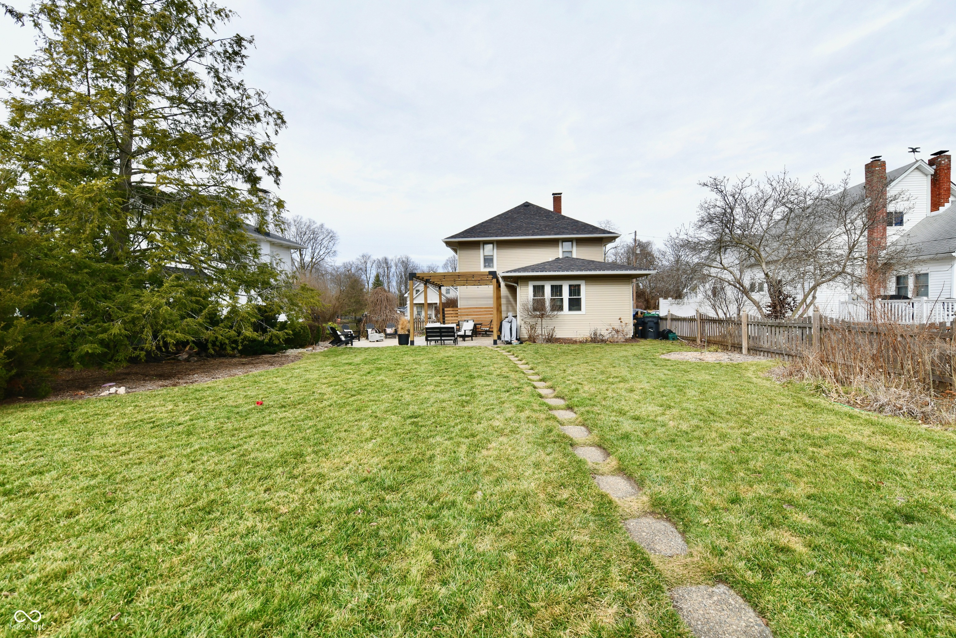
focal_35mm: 14
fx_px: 372
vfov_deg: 81.2
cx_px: 478
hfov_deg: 104.3
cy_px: 319
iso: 400
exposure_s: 1/320
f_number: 9
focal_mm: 14
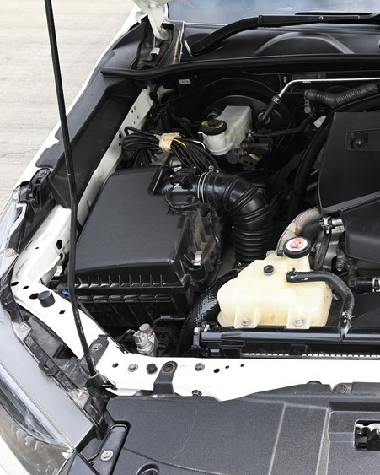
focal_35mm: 44
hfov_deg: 30.6
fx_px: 618
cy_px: 212
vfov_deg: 41.9
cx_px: 418
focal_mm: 24
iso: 200
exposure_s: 1/60
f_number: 8
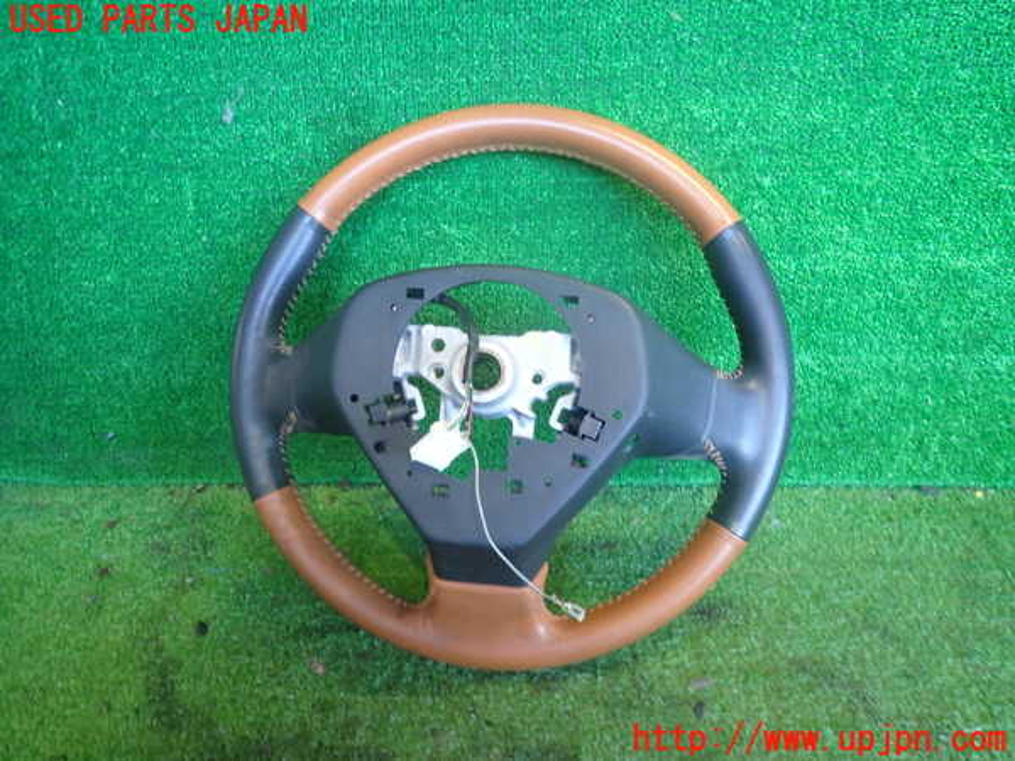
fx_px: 733
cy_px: 380
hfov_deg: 69.4
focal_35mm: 25
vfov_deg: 54.9
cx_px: 508
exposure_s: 1/40
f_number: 2
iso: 200
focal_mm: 4.5
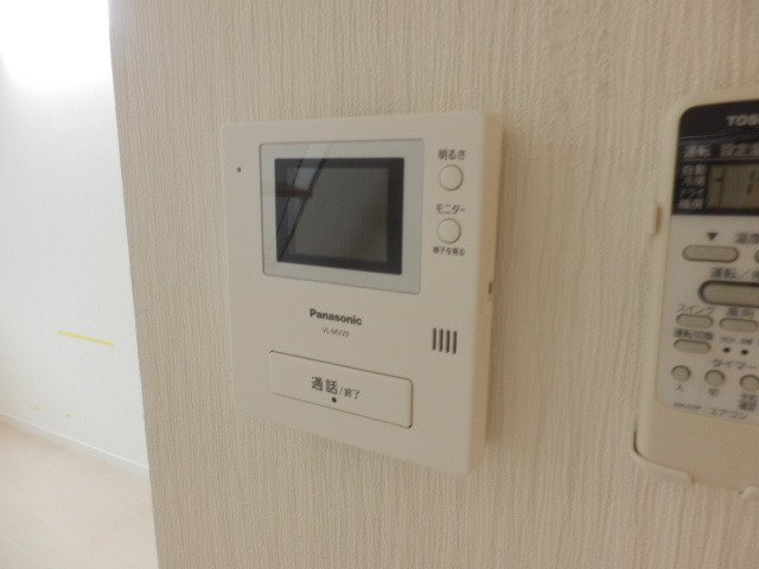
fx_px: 526
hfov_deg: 71.6
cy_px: 284
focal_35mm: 24
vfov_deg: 56.8
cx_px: 380
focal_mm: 4.2
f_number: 3
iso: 250
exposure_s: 1/30
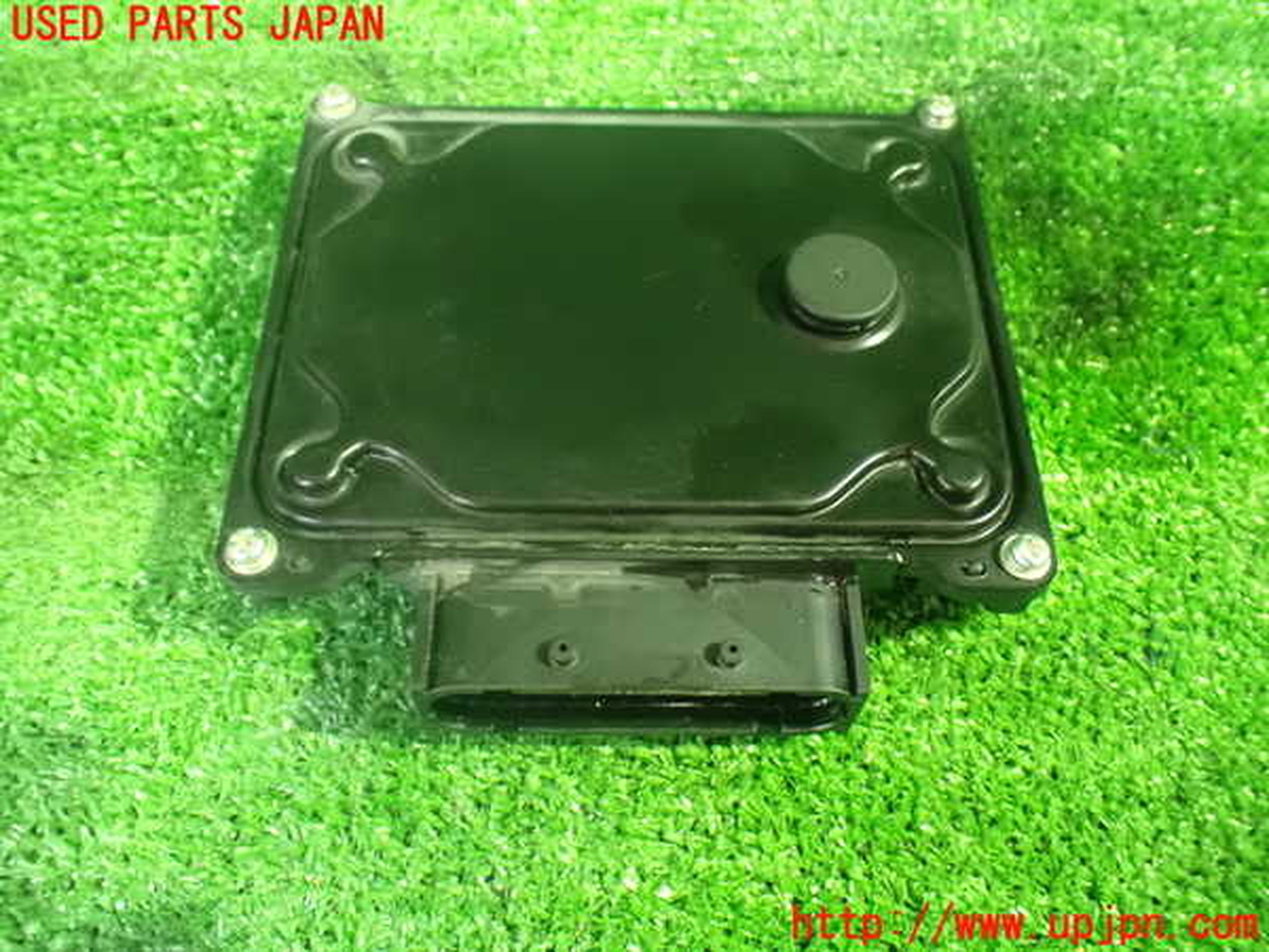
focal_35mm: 30
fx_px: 1100
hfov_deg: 60.0
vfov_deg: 46.8
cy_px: 476
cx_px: 634
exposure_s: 1/25
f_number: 2.3
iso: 1600
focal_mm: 5.4
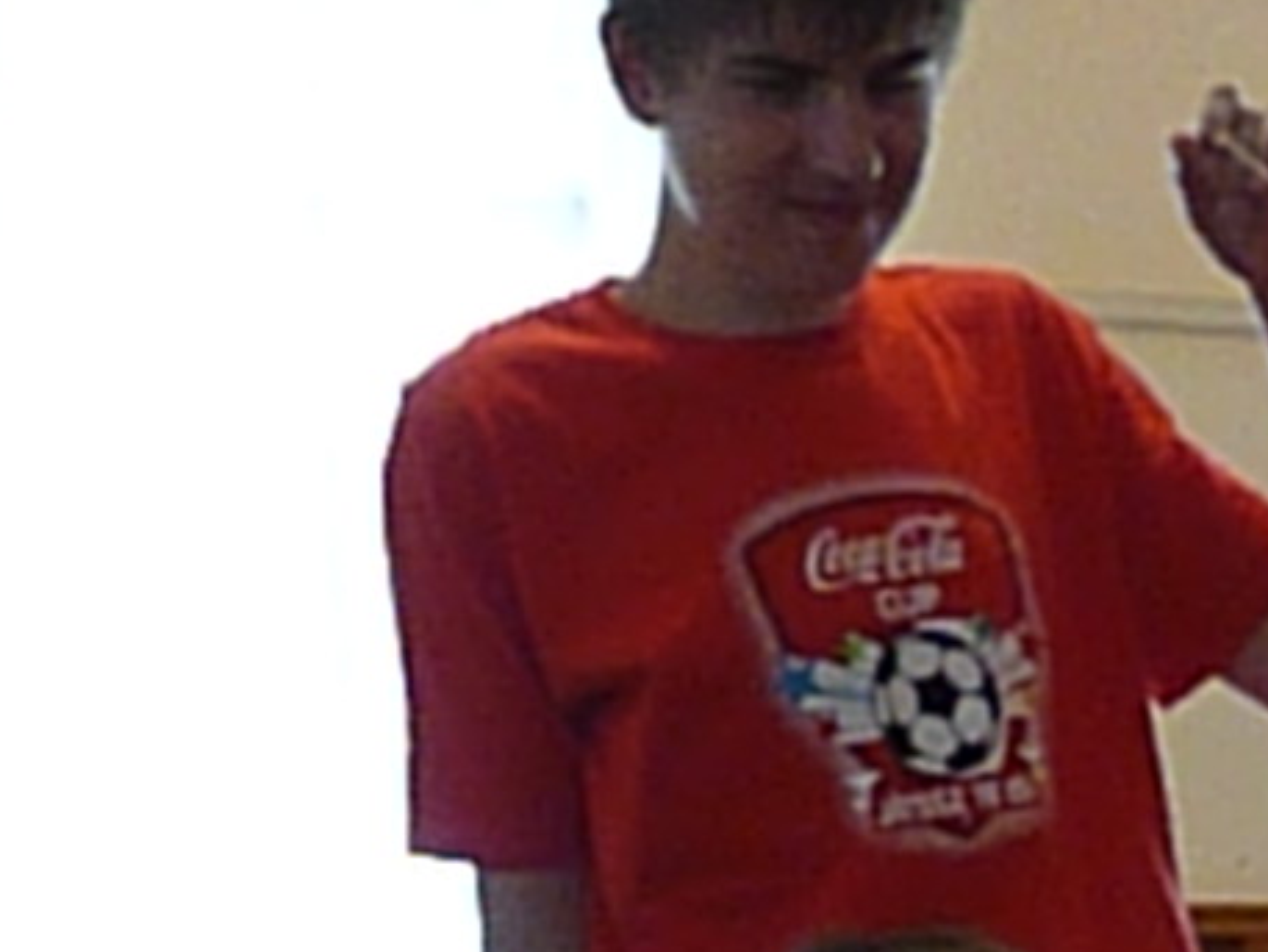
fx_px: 4433
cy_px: 1391
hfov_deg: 15.0
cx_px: 1967
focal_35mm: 121
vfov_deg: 11.8
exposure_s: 1/100
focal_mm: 4.8
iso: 800
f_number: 2.8
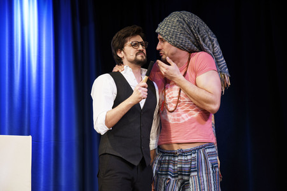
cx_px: 144
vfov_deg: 13.0
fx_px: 836
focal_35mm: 105
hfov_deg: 19.5
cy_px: 96
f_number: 6.3
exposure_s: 1/60
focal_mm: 105
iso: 500
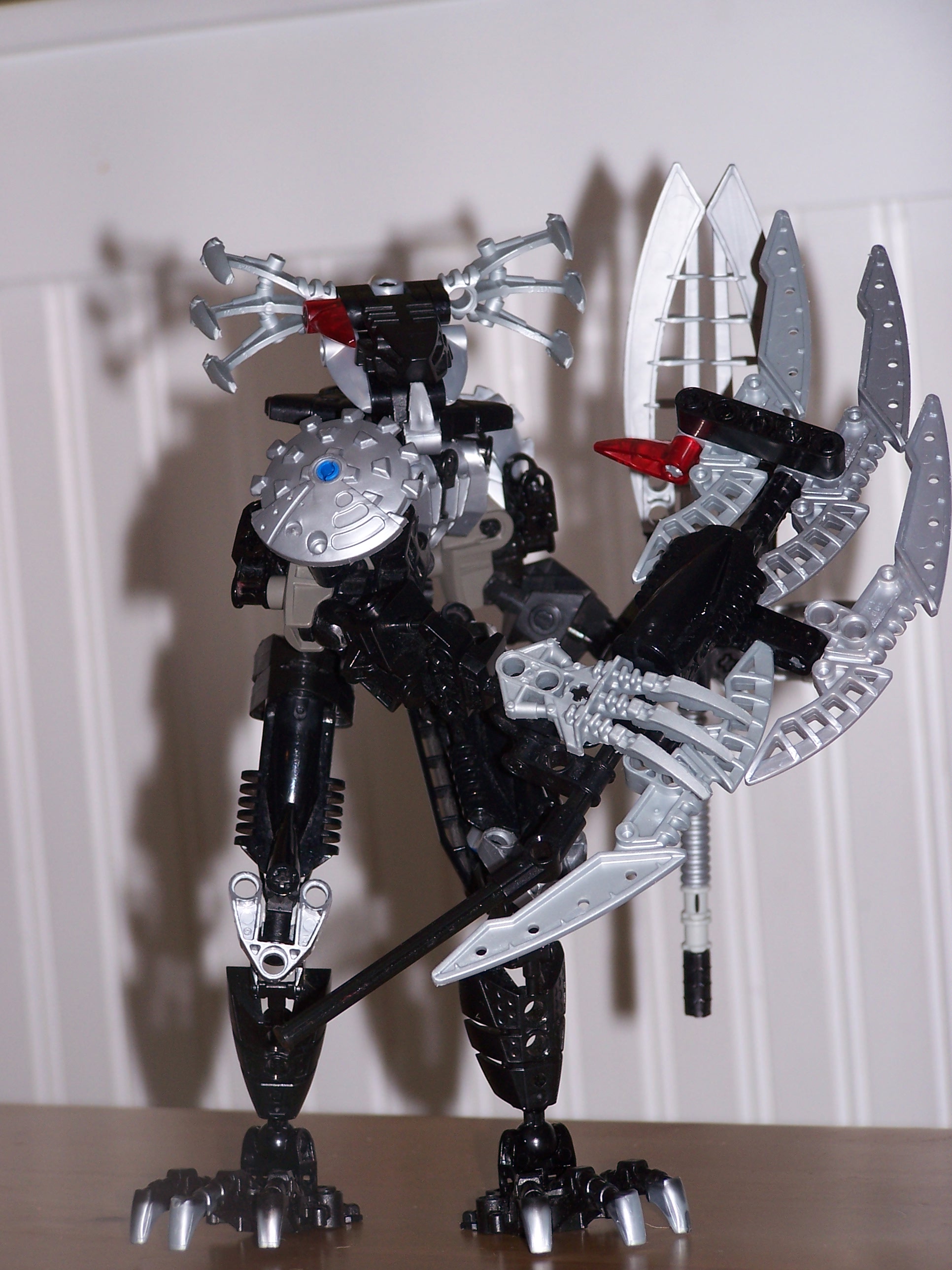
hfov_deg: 10.7
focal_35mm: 139
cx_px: 476
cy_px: 635
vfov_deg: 14.2
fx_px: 5097
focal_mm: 23.1
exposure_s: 1/125
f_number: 3.2
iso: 80
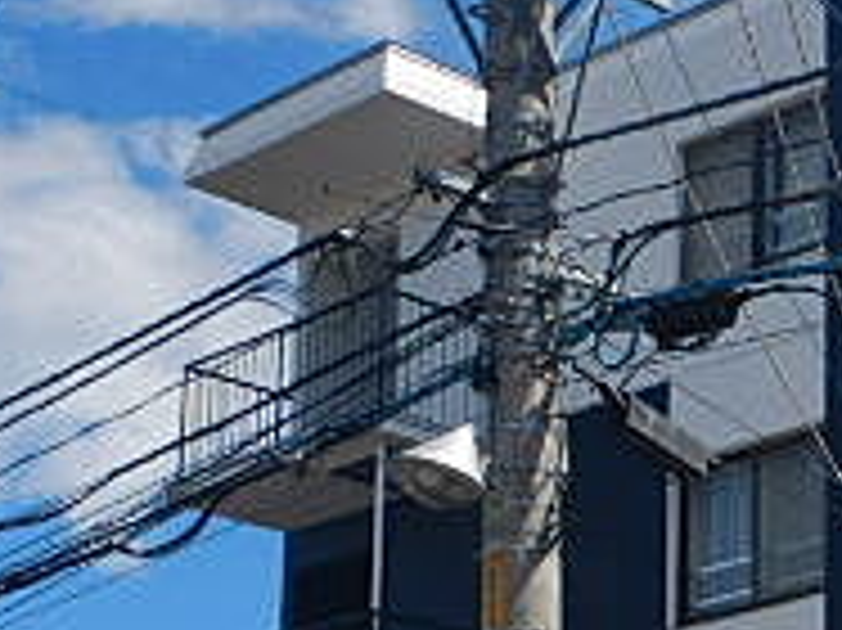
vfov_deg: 13.5
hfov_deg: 17.1
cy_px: 783
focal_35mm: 106
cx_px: 1193
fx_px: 2577
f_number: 4.2
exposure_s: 1/1250
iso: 125
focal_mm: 5.6
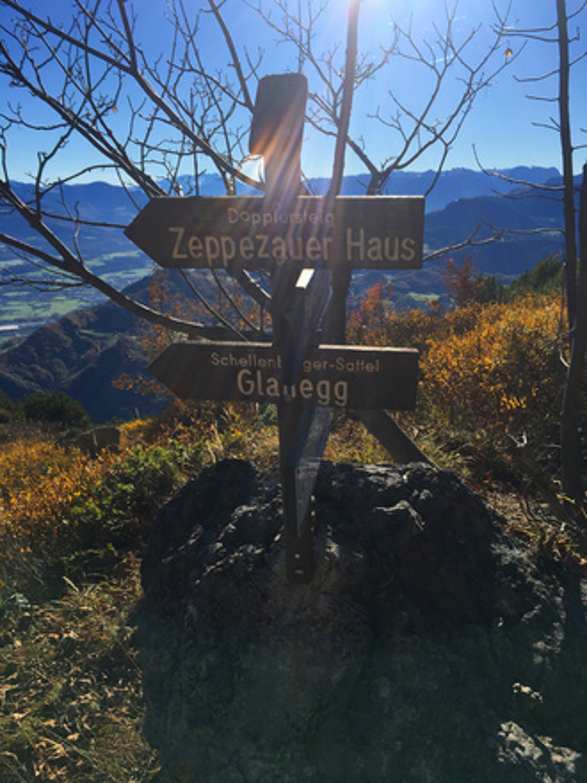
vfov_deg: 61.7
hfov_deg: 48.2
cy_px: 392
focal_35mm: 29
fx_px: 656
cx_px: 294
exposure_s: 1/2137
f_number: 2.2
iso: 25
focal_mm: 4.15
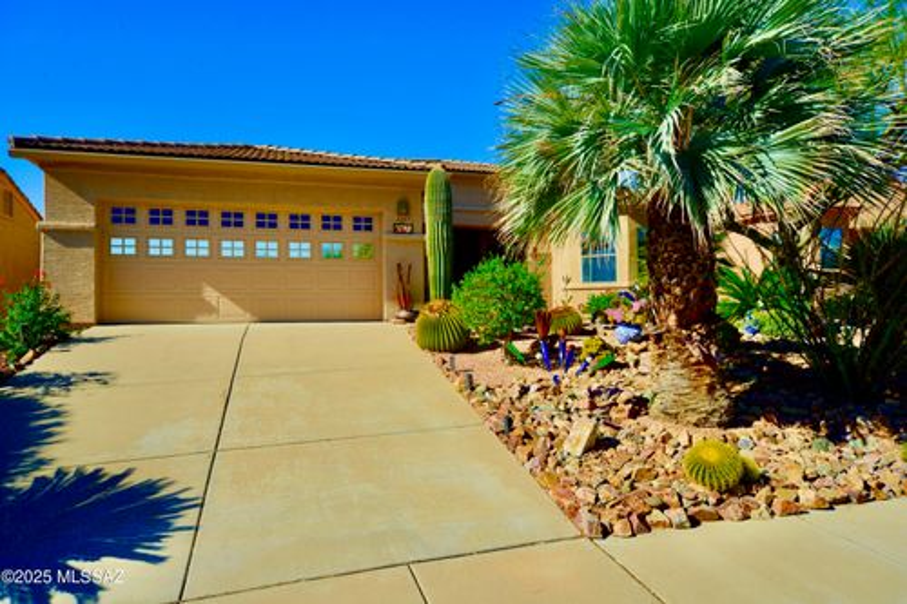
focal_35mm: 24
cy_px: 302
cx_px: 454
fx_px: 604
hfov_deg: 73.8
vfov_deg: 53.1
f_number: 14
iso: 200
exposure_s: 1/200
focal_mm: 24
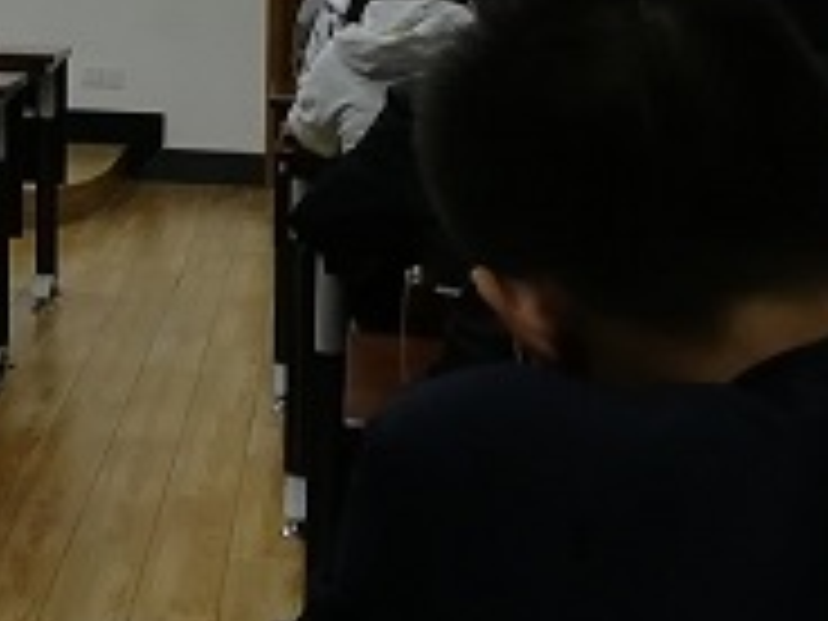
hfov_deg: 19.4
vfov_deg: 16.1
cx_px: -423
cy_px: -117
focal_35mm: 88
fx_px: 2105
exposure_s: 1/33.3
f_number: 2.2
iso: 200
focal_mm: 3.95
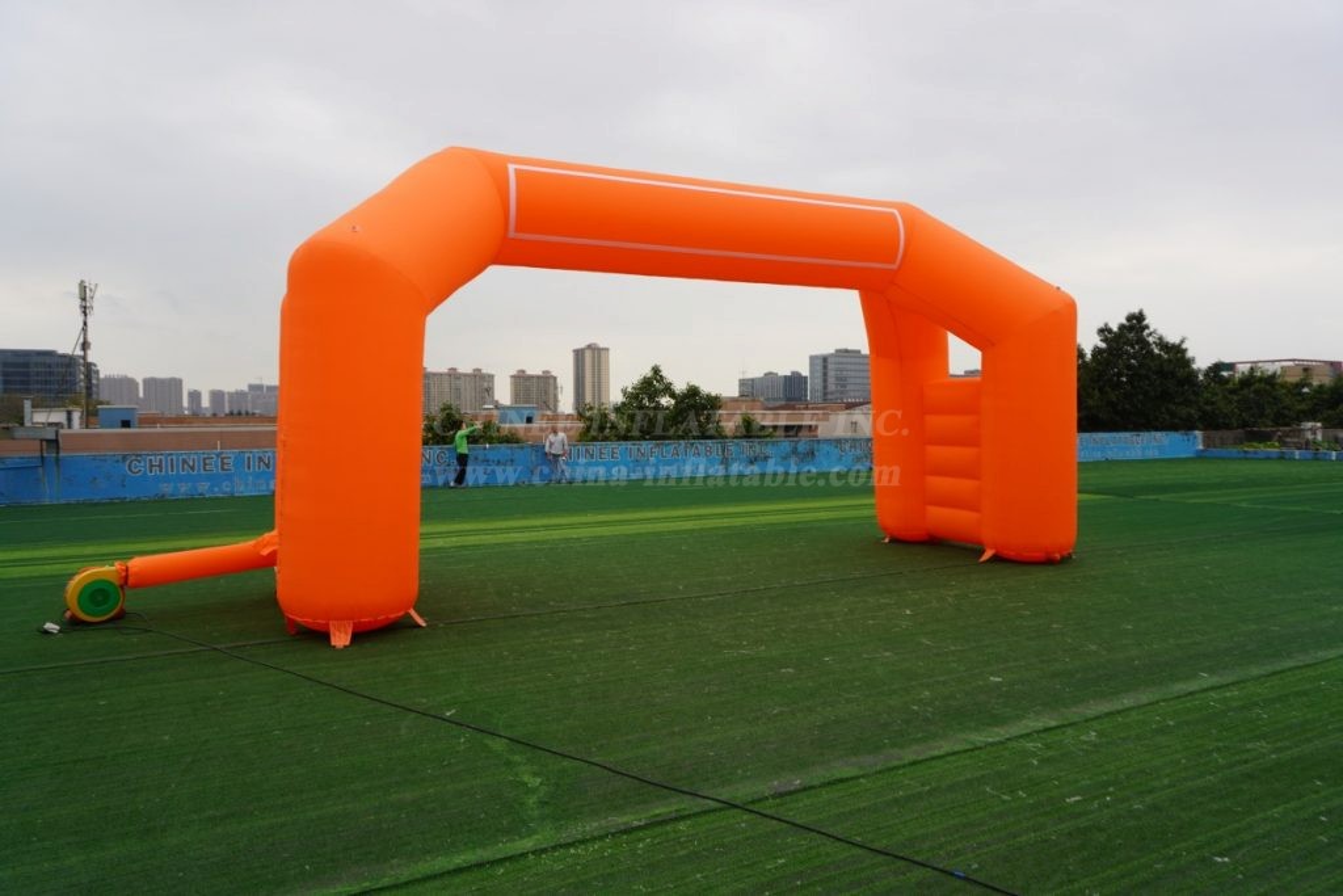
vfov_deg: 53.1
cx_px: 672
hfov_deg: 73.7
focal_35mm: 24
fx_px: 895
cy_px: 448
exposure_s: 1/80
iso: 100
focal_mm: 16
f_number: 5
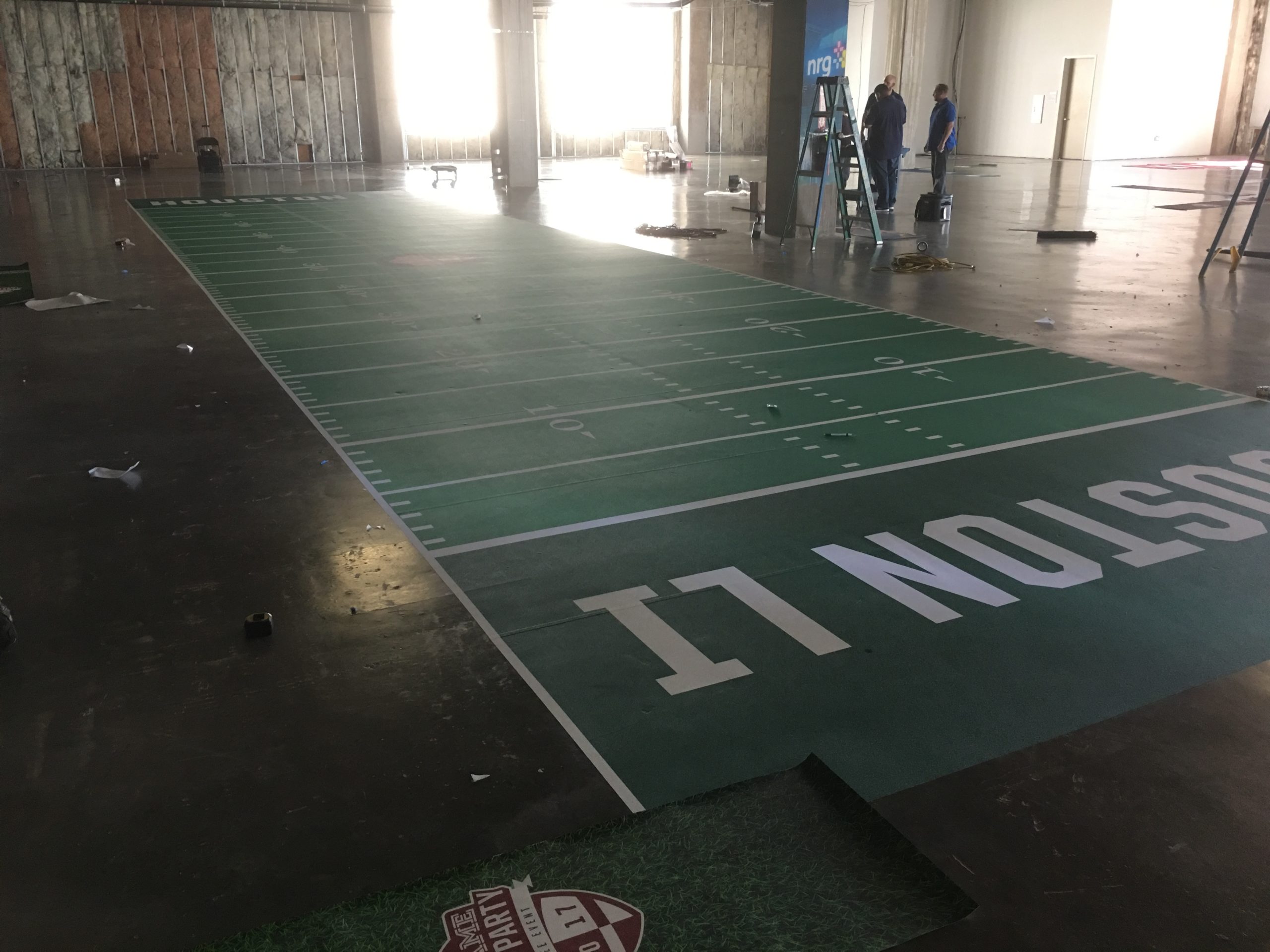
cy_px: 476
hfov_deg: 61.7
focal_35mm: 29
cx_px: 635
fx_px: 1064
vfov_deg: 48.2
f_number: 2.2
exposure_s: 1/15
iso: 64
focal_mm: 4.15
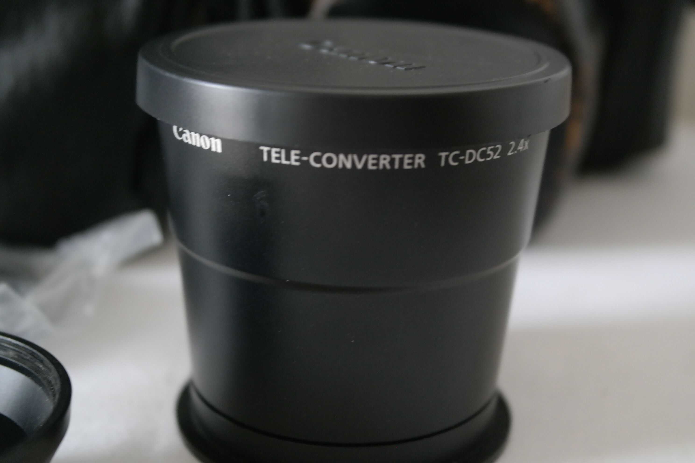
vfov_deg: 23.4
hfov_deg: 34.5
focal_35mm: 58
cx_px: 348
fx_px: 1120
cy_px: 232
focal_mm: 38
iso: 1600
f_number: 5
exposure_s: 1/60
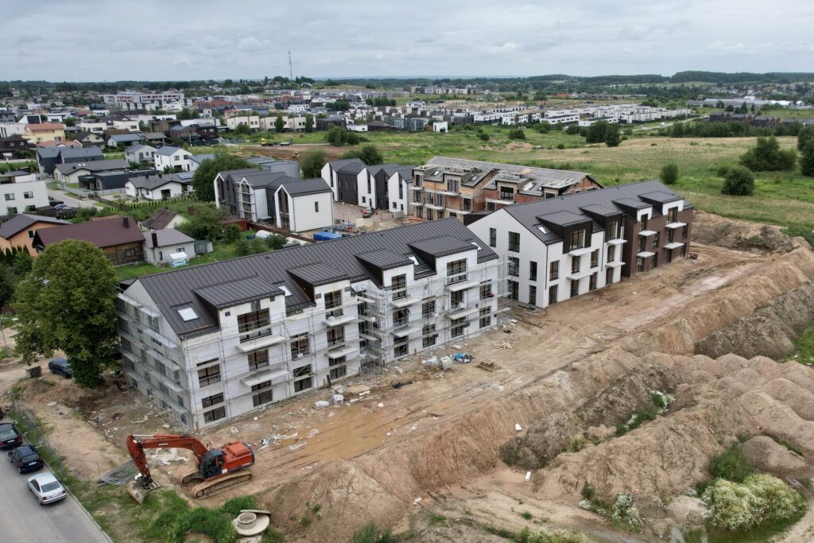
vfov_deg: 57.2
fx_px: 497
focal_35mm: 22
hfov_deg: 78.6
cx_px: 407
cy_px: 272
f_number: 2.8
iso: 140
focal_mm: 8.38
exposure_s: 1/1250
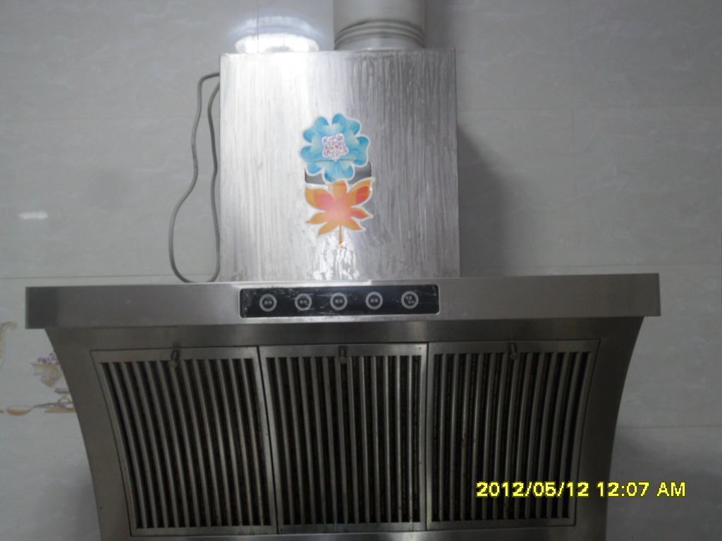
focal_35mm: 37
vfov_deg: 38.7
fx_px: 772
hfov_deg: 50.1
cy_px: 270
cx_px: 361
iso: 100
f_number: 4
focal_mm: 6.6
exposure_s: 1/6
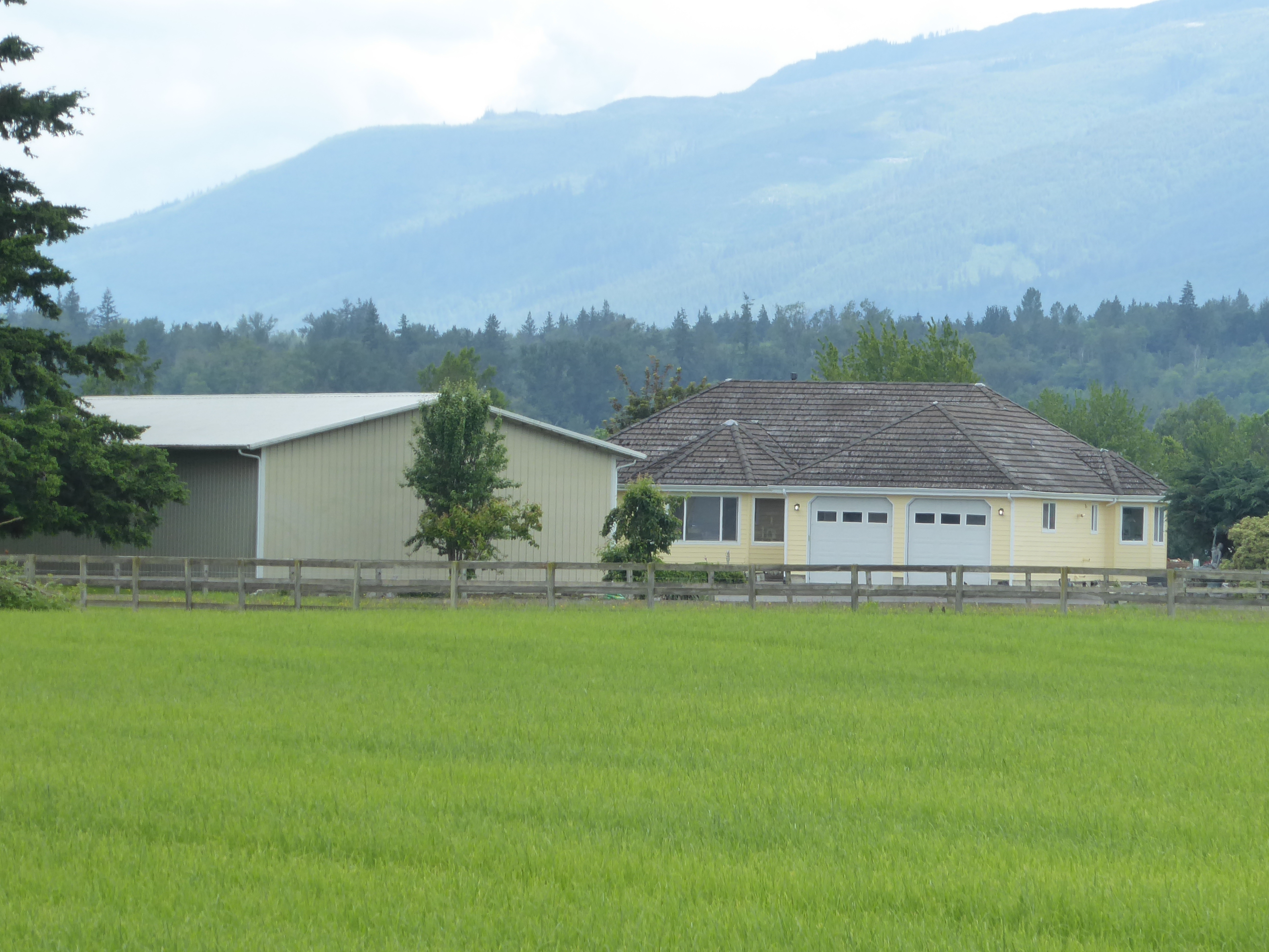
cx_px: 787
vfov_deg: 5.3
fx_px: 10301
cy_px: 429
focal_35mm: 281
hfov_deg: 7.0
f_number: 5.6
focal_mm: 35.8
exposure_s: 1/160
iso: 125
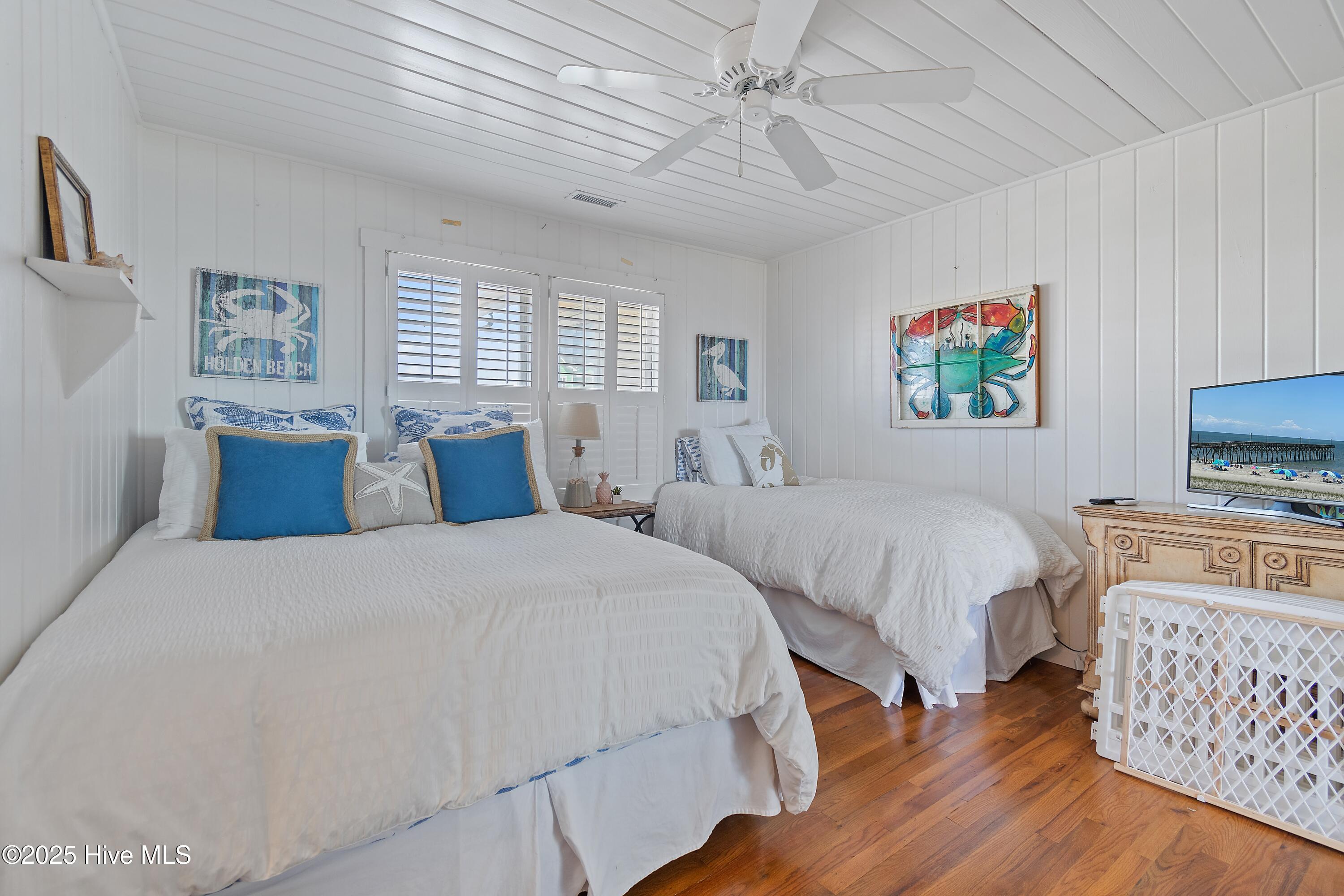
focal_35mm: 15
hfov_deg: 100.4
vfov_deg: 77.3
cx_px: 672
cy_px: 448
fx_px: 560
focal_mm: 10
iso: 100
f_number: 4.5
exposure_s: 1/3
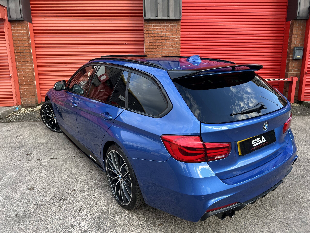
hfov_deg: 67.3
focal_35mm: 26
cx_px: 155
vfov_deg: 53.1
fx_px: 233
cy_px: 116
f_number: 1.5
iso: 40
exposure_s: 1/210
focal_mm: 5.7
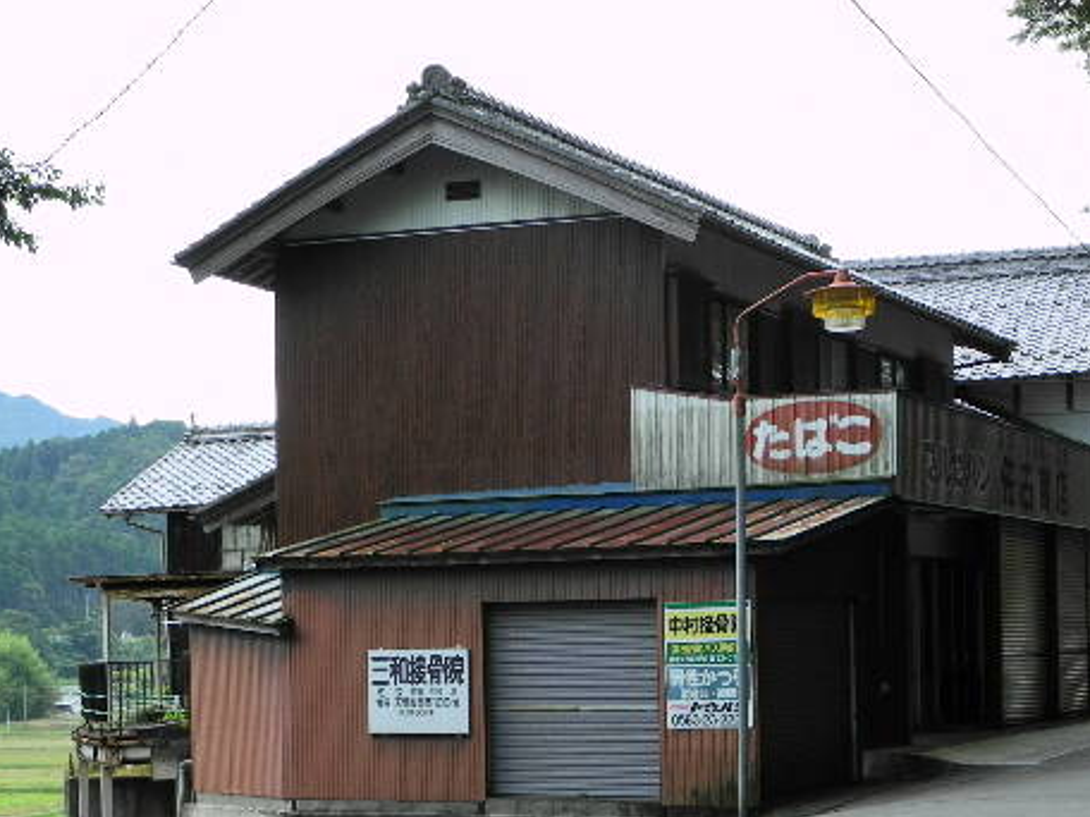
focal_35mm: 75
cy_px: 640
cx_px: 691
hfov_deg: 25.9
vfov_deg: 19.5
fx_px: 2362
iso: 100
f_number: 3.2
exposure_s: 1/422
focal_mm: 9.7
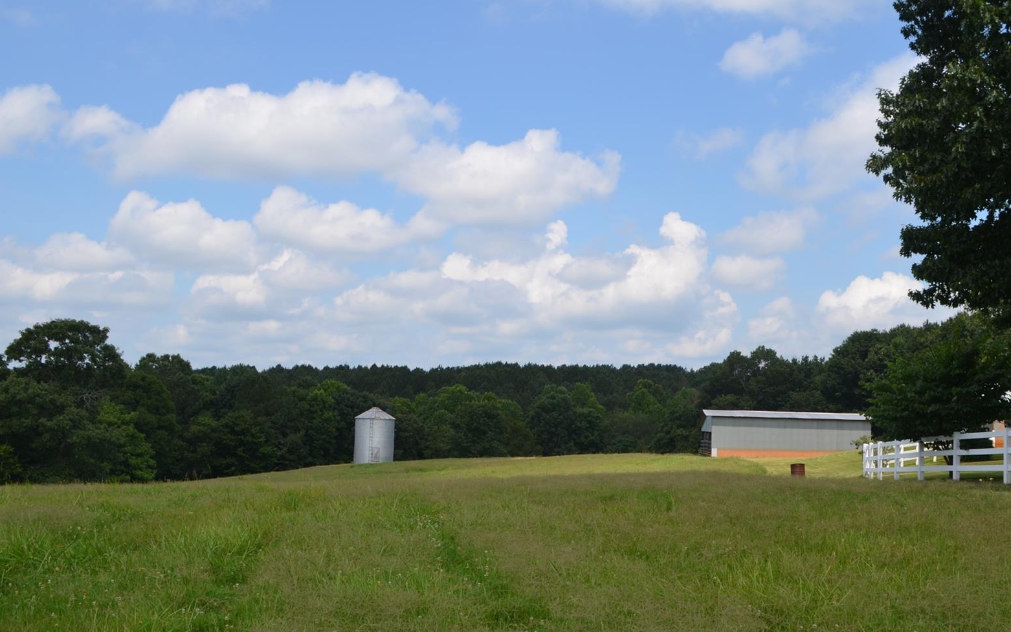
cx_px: 592
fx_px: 992
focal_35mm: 36
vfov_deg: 35.3
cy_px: 364
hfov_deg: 53.7
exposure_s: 1/250
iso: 110
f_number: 8
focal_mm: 18
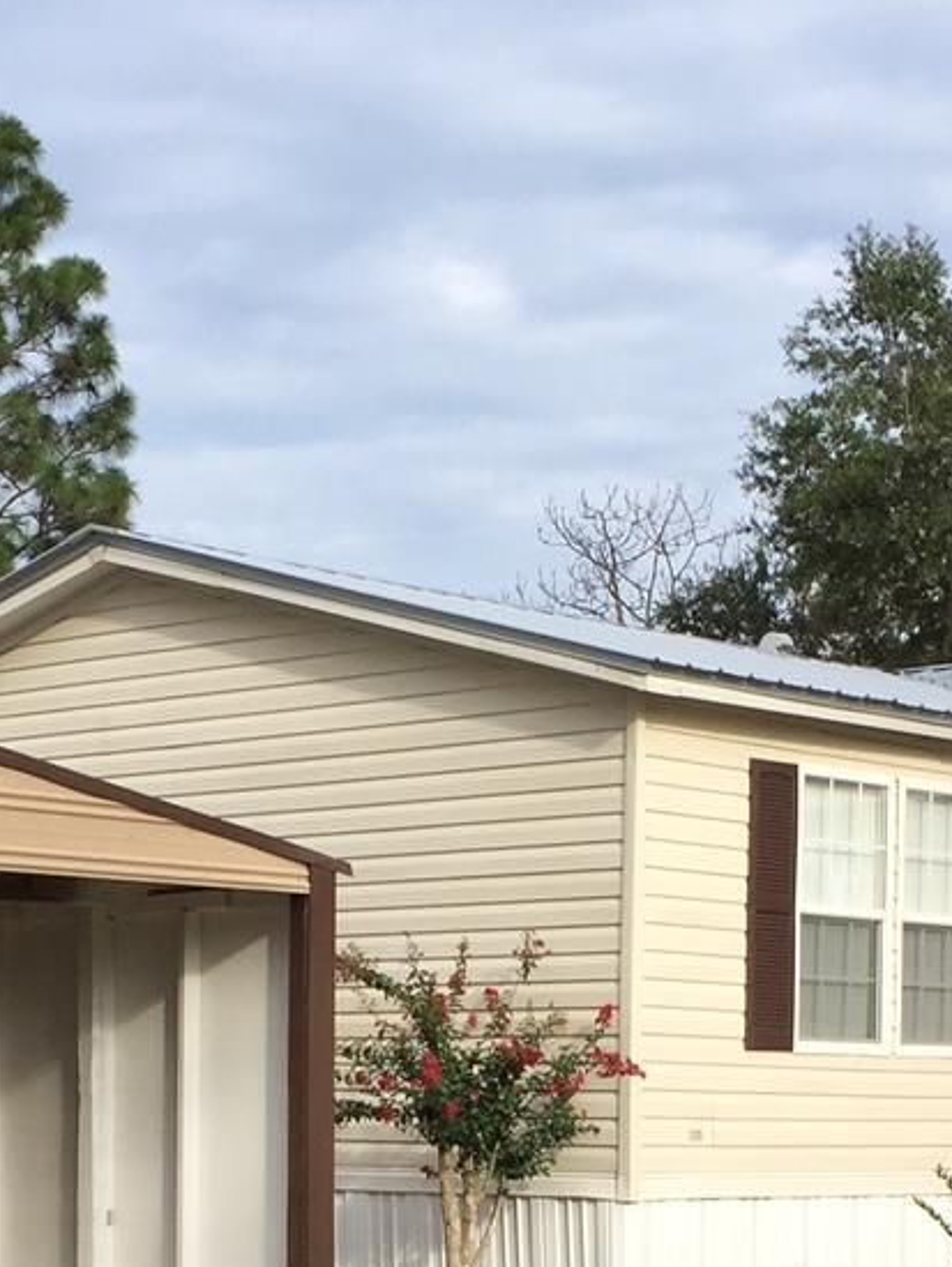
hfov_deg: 17.2
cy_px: 1253
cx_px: 406
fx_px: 3151
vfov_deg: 22.0
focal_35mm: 86
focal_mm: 4.15
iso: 32
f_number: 2.2
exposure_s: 1/942
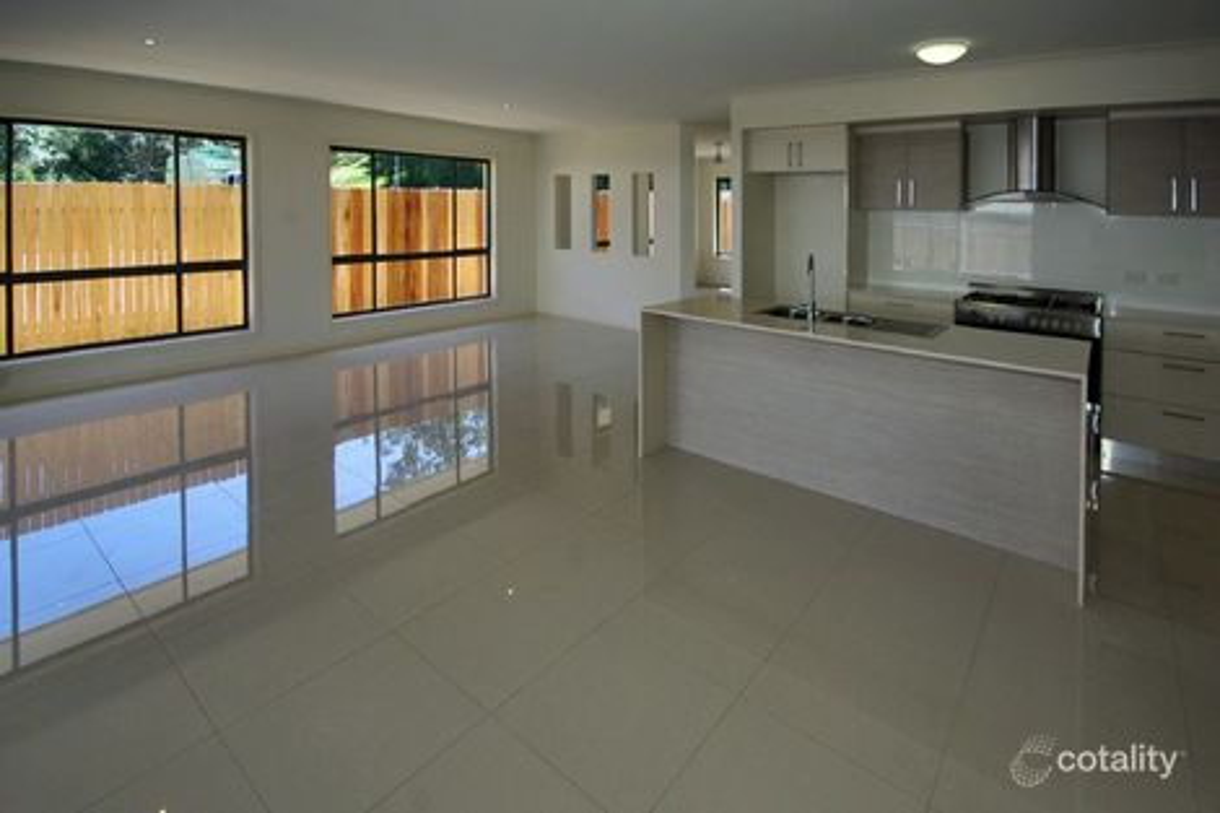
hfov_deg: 100.4
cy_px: 406
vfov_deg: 77.3
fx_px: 508
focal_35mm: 15
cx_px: 610
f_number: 6.7
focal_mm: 10
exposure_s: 1/125
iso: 200
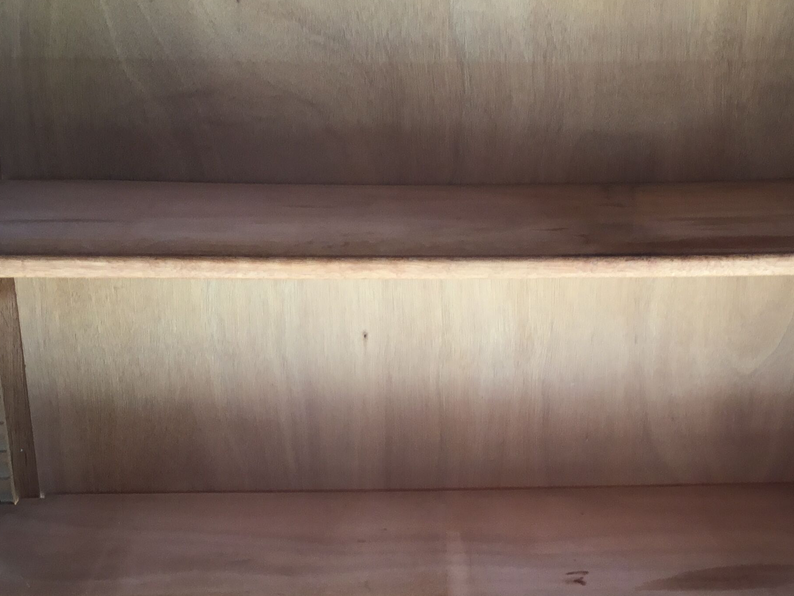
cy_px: 428
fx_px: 1284
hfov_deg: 34.2
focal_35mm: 56
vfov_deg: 25.9
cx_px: 495
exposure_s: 1/50
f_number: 2.4
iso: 25
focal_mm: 3.3
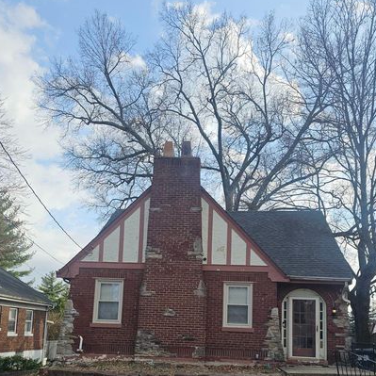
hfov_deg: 48.4
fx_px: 418
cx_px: 194
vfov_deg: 47.1
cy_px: 271
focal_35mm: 34
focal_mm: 6.3
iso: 20
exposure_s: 1/1070
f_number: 1.7
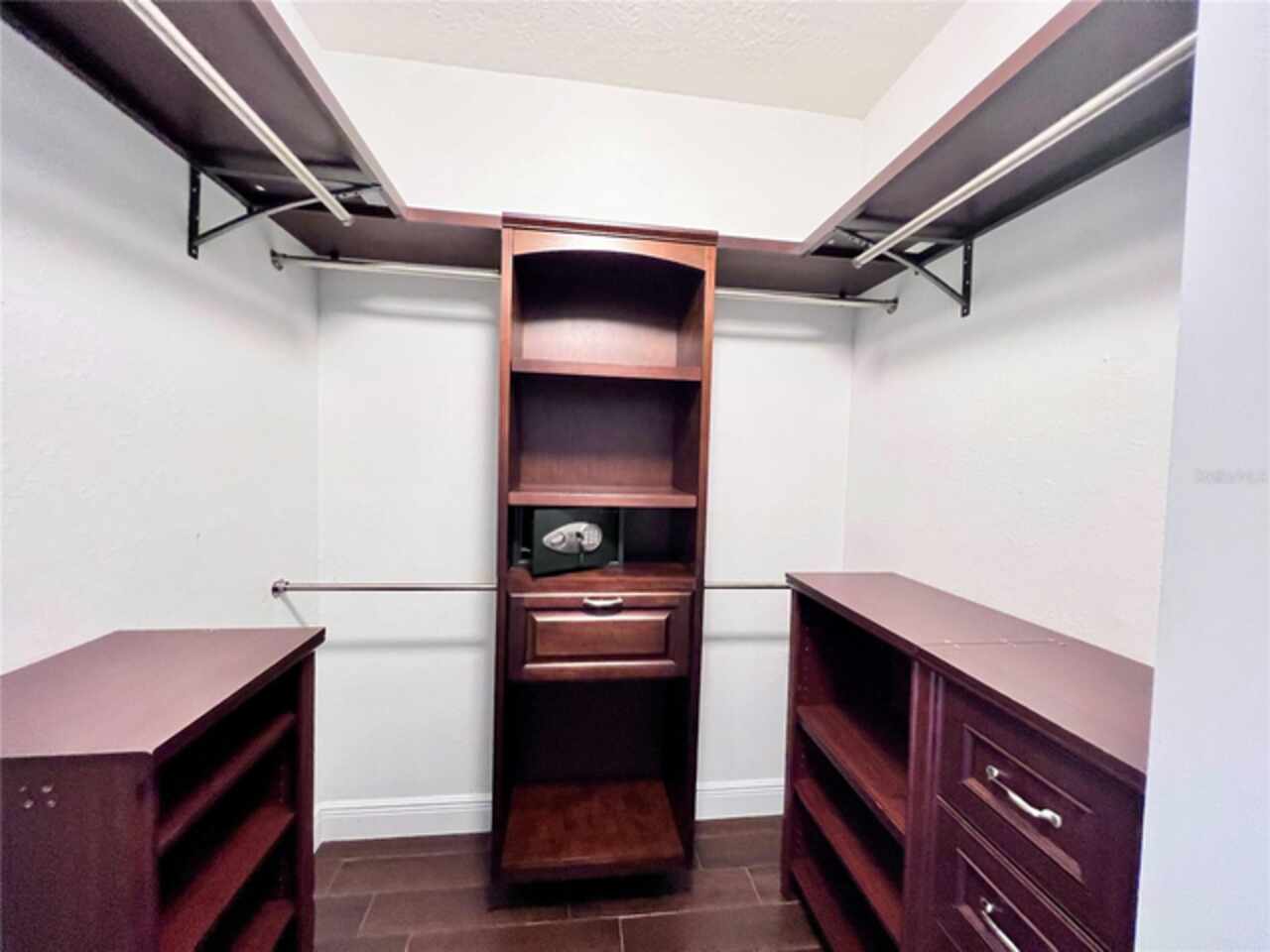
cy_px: 476
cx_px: 635
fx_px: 477
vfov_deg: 89.9
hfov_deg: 106.2
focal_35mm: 13
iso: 800
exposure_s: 1/60
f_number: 1.8
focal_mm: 1.57
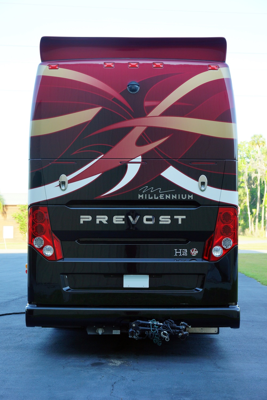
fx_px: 667
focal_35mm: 60
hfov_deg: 22.6
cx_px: 134
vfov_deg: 33.4
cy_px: 200
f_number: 4.5
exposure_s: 1/200
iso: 200
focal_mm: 40
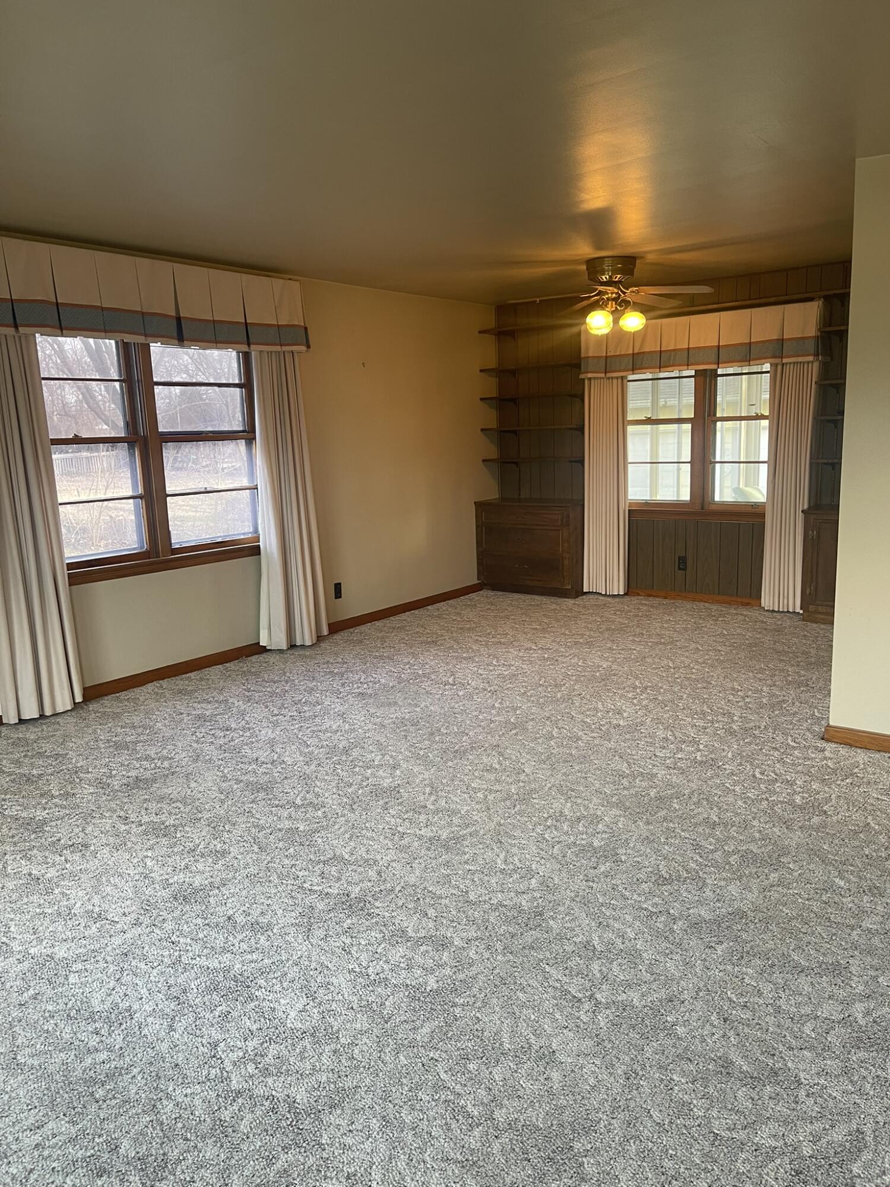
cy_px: 594
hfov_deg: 54.9
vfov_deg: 69.4
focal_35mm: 25
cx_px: 445
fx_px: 857
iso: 80
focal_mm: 5.1
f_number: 1.6
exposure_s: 1/60
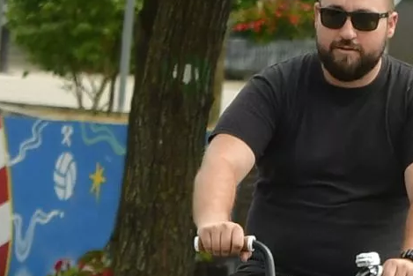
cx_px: 695
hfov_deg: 4.4
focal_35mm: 460
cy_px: 336
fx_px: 5279
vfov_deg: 3.0
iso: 320
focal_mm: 90
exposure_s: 1/800
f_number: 6.3
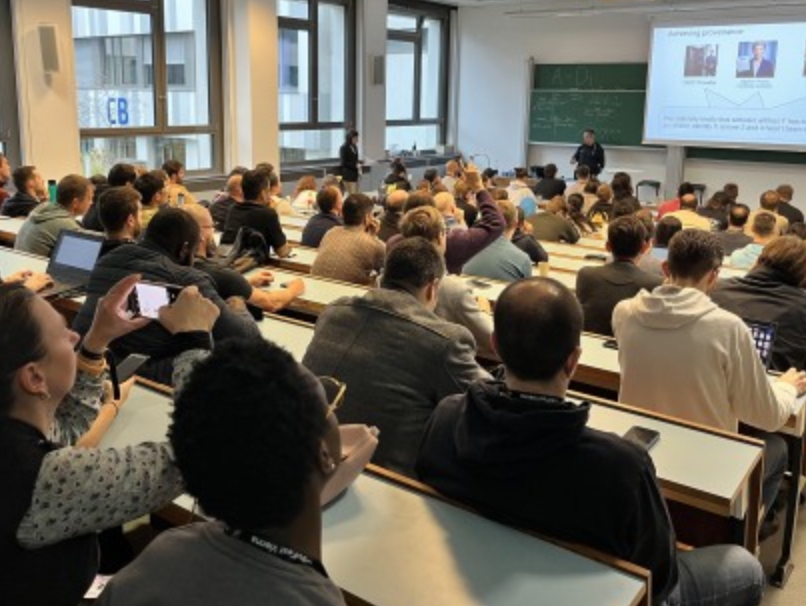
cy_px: 240
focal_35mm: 33
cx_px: 382
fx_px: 769
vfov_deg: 42.8
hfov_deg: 55.3
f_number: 1.6
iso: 125
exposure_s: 1/50
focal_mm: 5.1
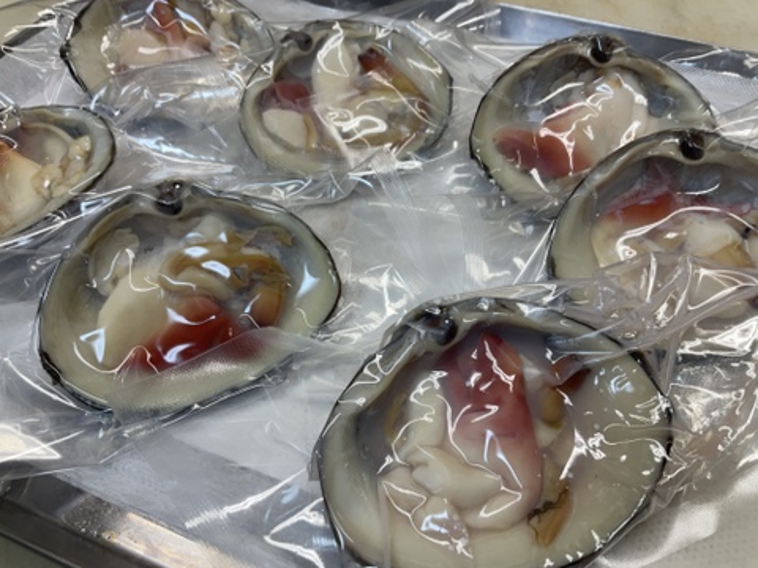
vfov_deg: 48.2
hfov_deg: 61.7
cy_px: 284
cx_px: 379
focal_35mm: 29
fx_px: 635
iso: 25
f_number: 1.8
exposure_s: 1/120
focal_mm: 3
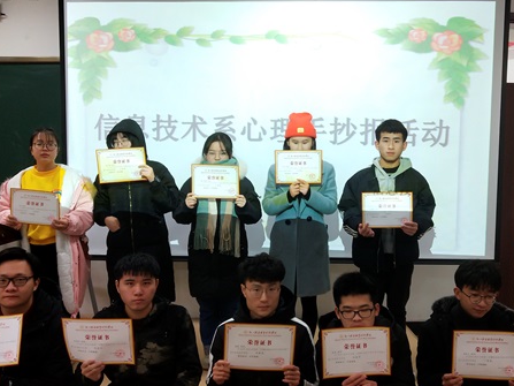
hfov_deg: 43.8
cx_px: 286
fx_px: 638
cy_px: 191
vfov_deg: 33.6
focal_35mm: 43
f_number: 1.8
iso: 157
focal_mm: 3.95
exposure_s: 1/50
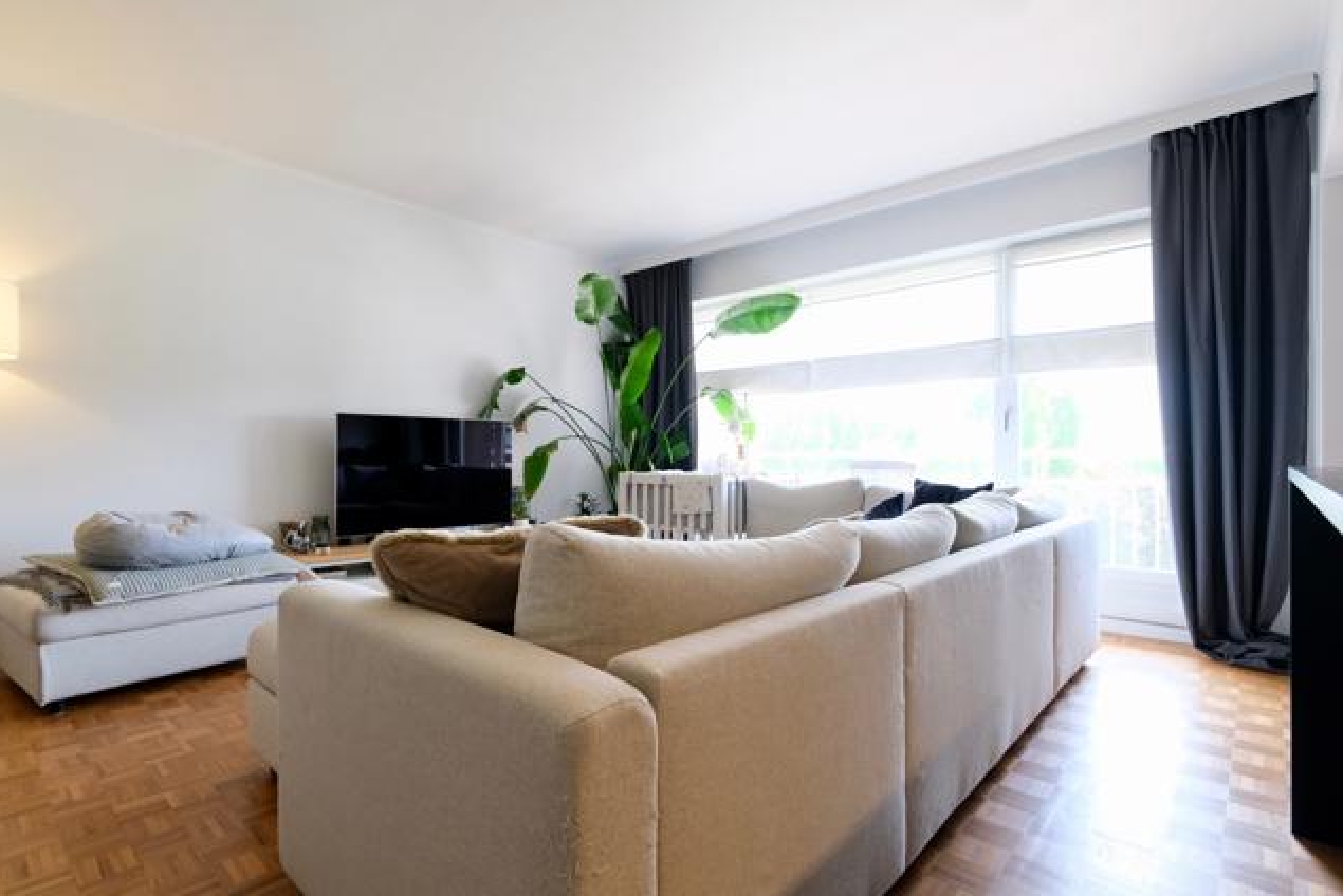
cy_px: 456
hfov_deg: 92.7
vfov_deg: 70.5
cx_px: 584
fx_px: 634
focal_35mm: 17
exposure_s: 1/30
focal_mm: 10
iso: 400
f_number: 4
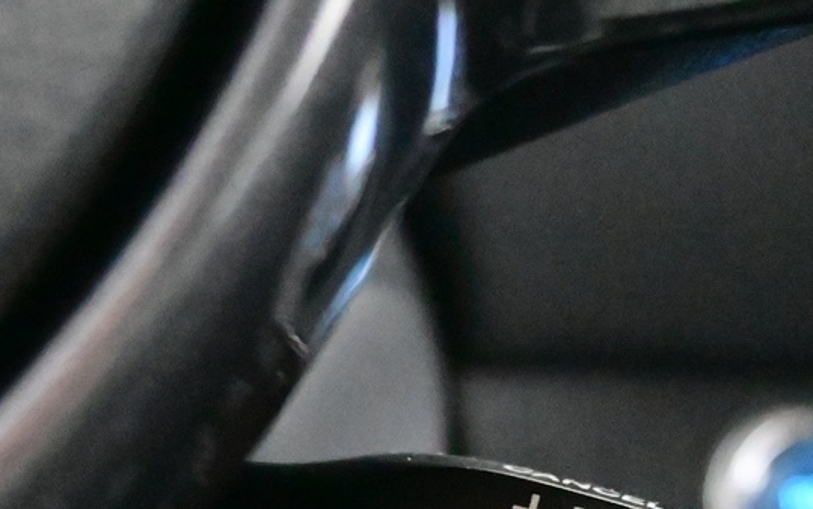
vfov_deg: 12.6
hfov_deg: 20.5
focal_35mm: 101
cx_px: 552
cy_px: 619
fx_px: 2238
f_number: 4
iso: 18000
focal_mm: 22
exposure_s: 1/40
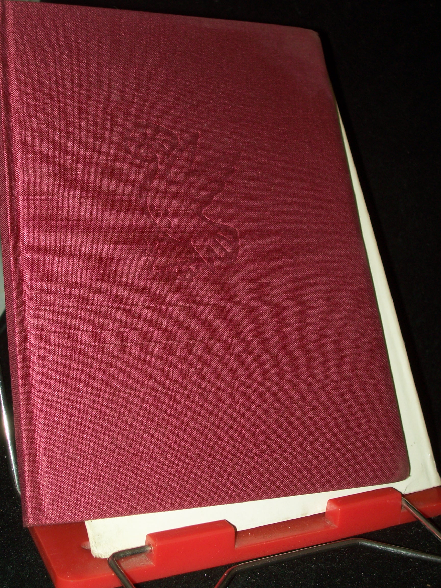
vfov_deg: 36.2
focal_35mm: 53
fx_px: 900
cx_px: 220
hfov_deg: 27.5
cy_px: 294
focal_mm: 8.7
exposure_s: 1/80
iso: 80
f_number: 3.2
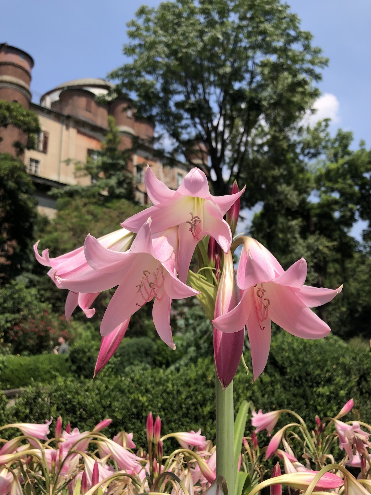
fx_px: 400
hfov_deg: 49.7
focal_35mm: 28
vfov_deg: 63.4
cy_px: 248
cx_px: 186
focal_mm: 3.99
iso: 20
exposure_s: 1/2404
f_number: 1.8
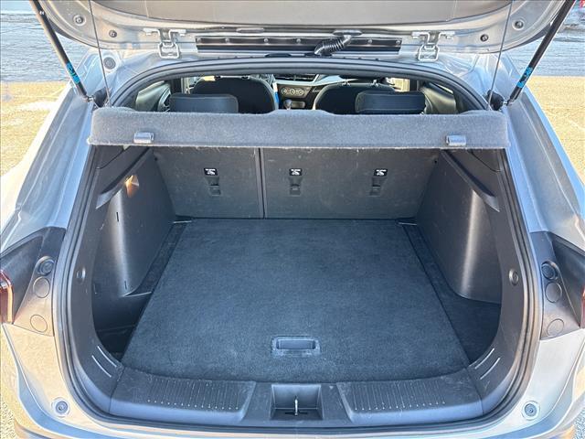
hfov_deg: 71.6
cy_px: 220
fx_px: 406
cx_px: 292
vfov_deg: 56.8
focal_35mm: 24
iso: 500
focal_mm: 6.76
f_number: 1.78
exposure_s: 1/60
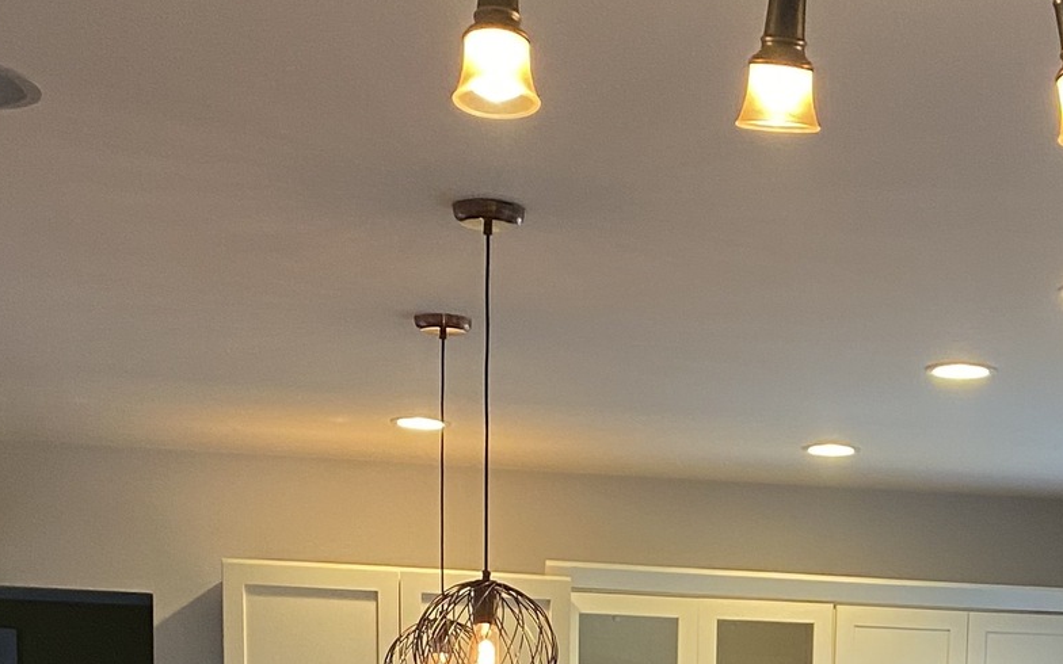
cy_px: 1197
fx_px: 2347
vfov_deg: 14.2
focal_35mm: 81
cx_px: 807
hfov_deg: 25.2
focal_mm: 4.25
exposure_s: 1/60
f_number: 1.8
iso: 200
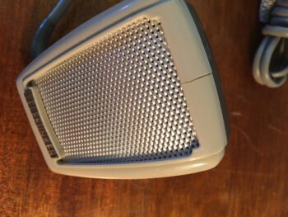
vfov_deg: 48.3
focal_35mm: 29
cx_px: 144
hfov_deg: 61.6
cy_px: 108
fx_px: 241
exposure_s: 1/33
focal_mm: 4.15
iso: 200
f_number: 2.2
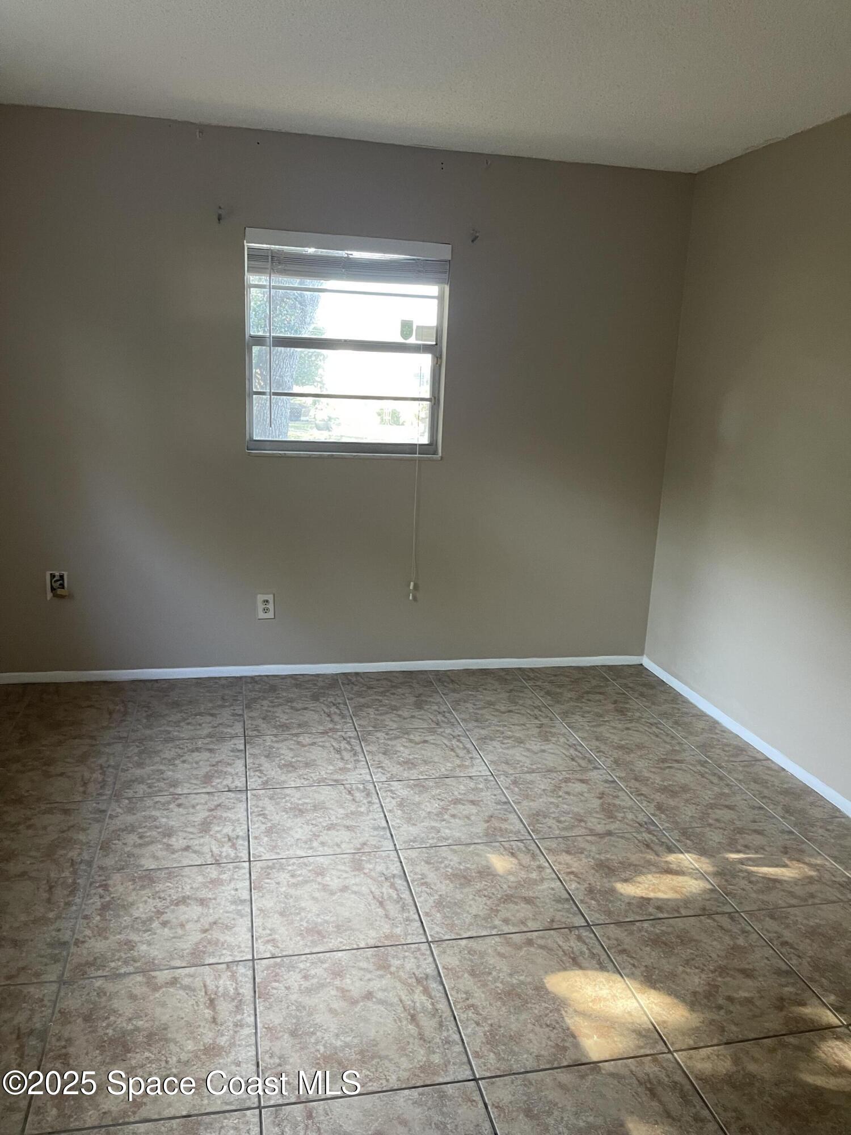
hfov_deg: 54.9
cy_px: 568
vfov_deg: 69.4
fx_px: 819
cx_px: 426
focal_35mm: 25
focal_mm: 5.1
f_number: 1.6
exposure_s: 1/60
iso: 200
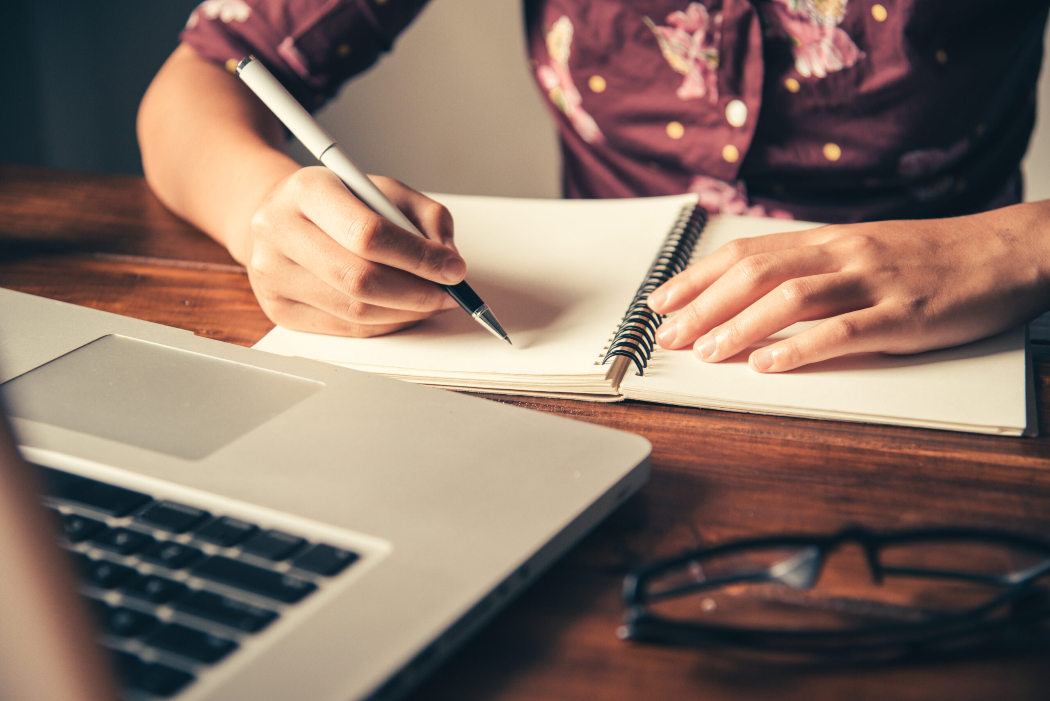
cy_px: 350
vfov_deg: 20.6
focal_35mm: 66
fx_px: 1926
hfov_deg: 30.5
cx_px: 525
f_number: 4
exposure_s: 1/50
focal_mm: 66
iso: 1000
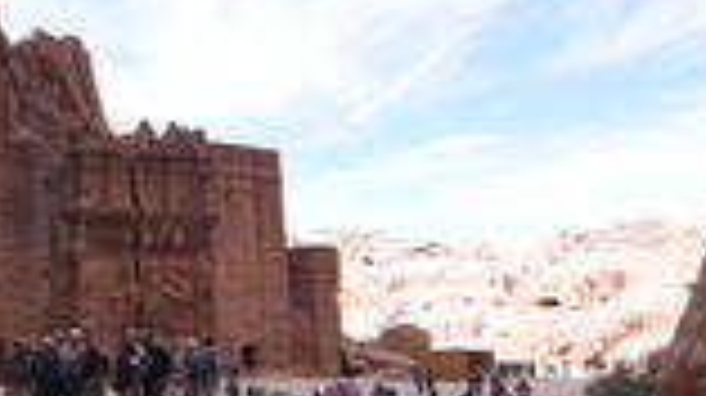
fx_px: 823
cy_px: 234
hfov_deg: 41.5
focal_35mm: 44
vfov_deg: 27.0
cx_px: 31
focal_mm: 10
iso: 200
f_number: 7.1
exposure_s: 1/200
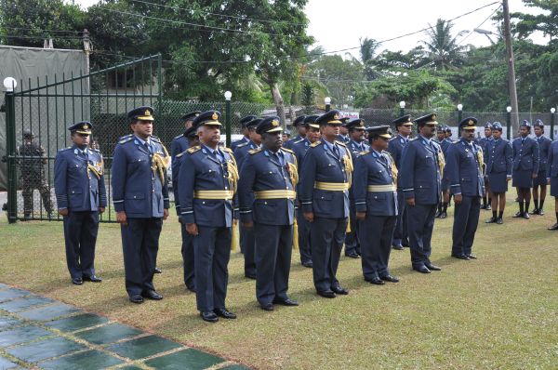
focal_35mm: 45
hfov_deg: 43.7
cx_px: 279
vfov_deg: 29.8
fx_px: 696
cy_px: 185
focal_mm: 30
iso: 250
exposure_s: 1/125
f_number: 11
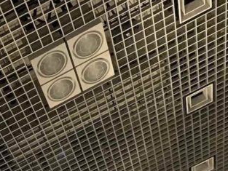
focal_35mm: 85
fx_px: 560
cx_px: 31
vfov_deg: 15.6
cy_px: 278
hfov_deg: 22.6
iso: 400
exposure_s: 1/33
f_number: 1.8
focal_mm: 4.25
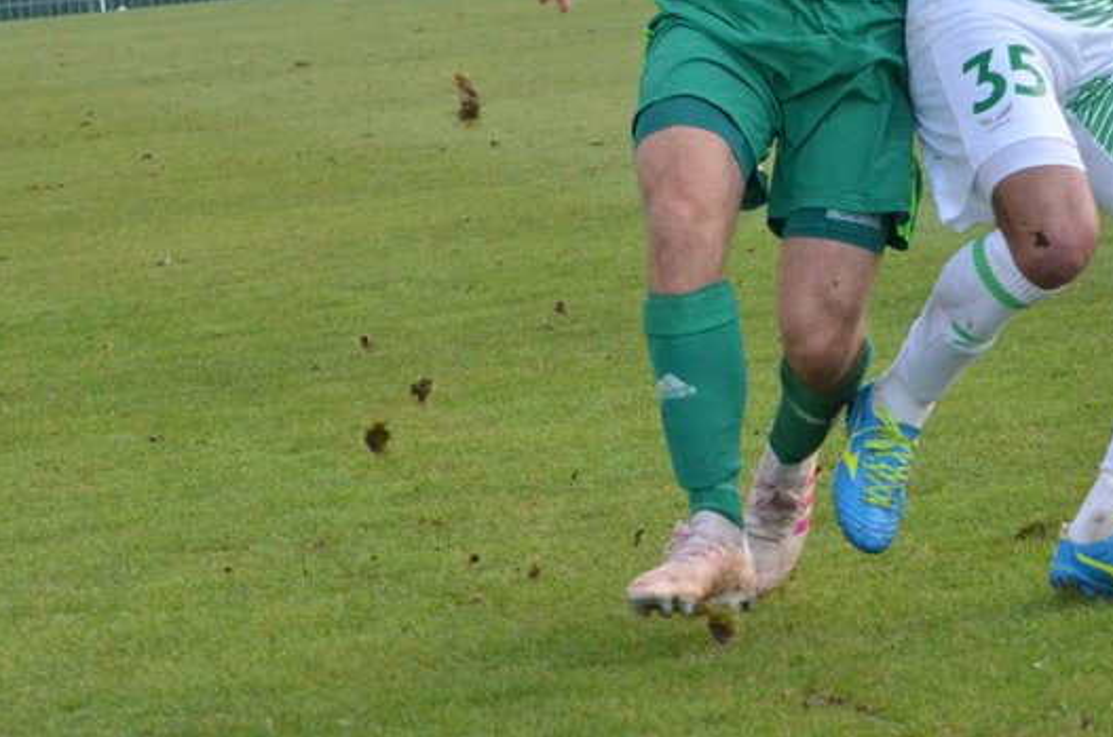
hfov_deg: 8.6
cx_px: 874
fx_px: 7373
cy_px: 24
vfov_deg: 5.7
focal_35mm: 239
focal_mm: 70
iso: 3200
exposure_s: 1/1000
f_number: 9
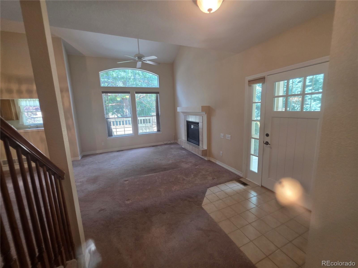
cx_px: 179
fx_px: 134
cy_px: 134
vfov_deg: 89.9
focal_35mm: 13
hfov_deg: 106.2
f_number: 1.9
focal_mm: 2.2
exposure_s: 1/120
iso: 200
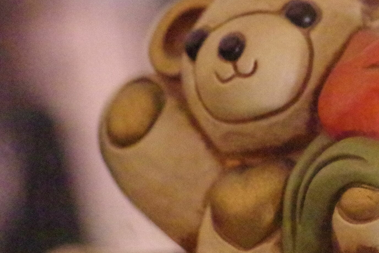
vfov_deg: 1.8
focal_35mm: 783
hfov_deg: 2.6
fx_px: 8244
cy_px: 166
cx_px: 326
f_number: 5.6
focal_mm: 300
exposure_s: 1/160
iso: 51200
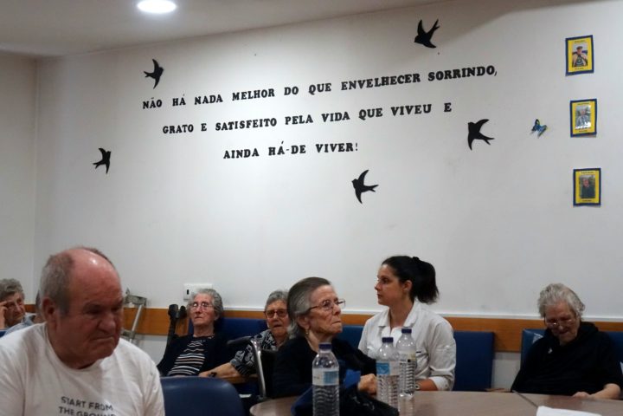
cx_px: 312
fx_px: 1298
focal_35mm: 75
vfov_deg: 18.2
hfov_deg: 27.0
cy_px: 208
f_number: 4
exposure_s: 1/250
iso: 2000
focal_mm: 27.57
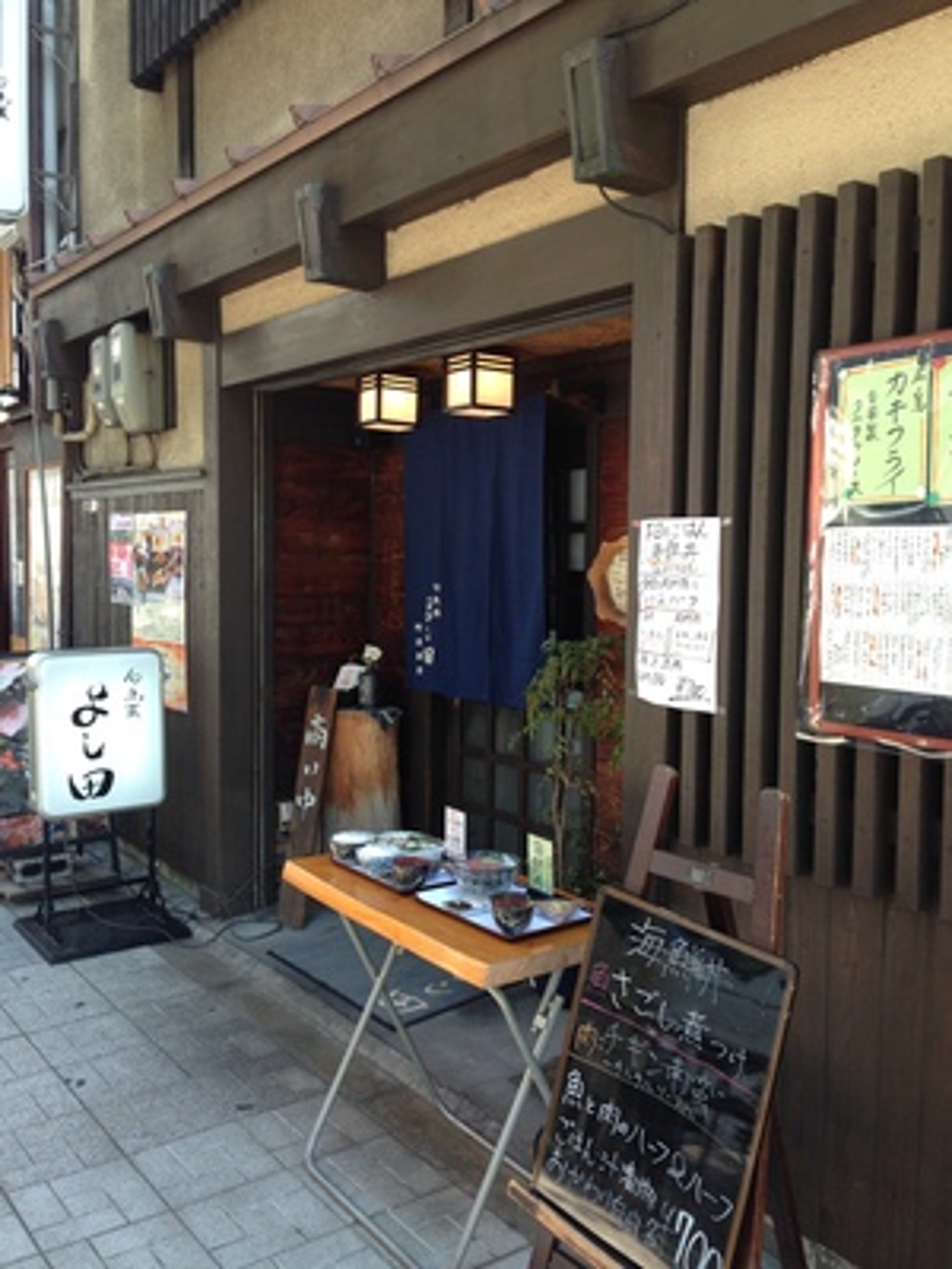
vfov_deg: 55.4
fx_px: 1210
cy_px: 634
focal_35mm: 33
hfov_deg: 42.9
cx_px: 476
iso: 64
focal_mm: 4.12
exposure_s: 1/120
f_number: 2.4
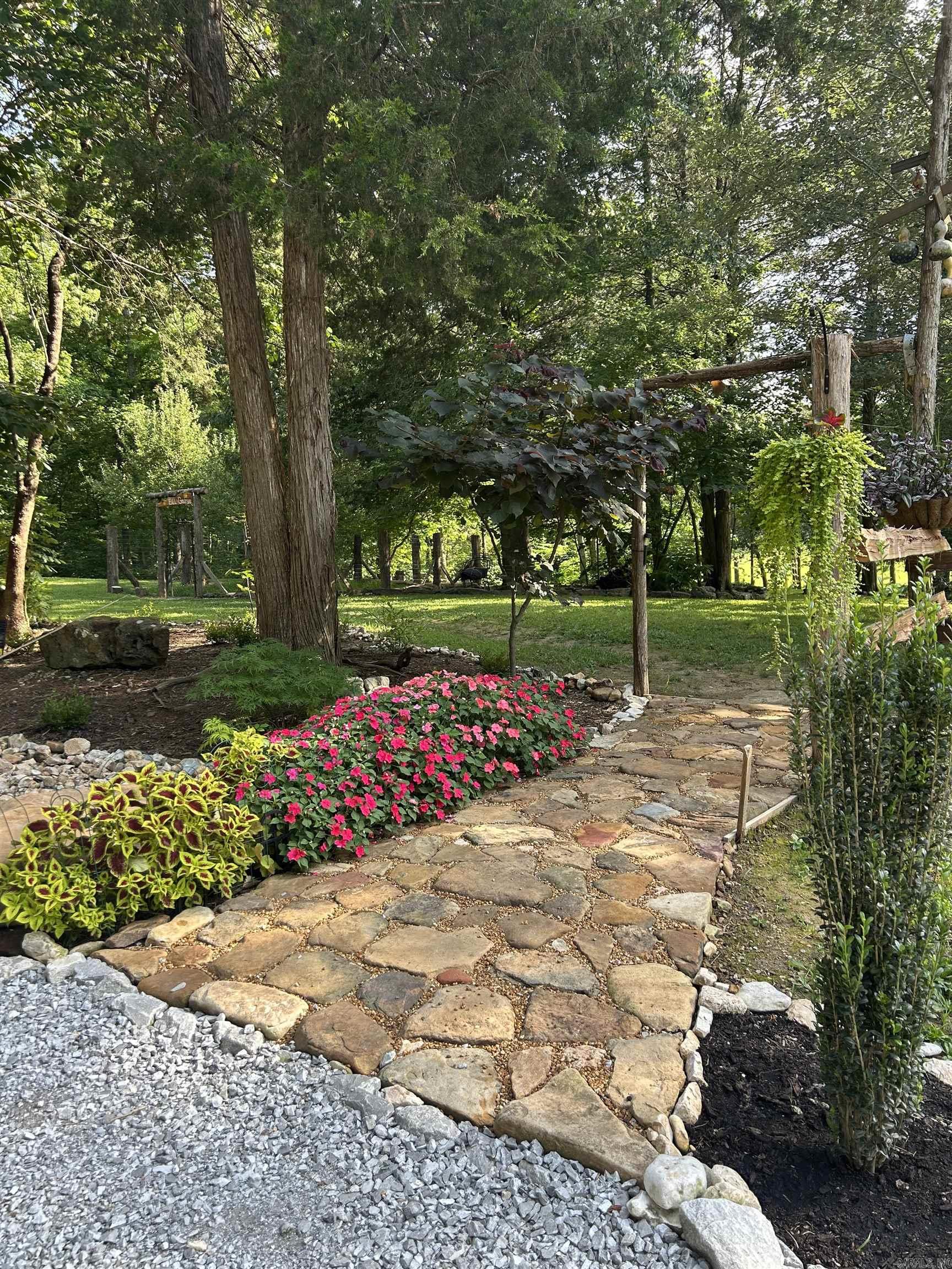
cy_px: 634
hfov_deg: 53.1
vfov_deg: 67.3
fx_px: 953
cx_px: 476
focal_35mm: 26
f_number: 1.5
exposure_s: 1/336
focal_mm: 5.7
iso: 50
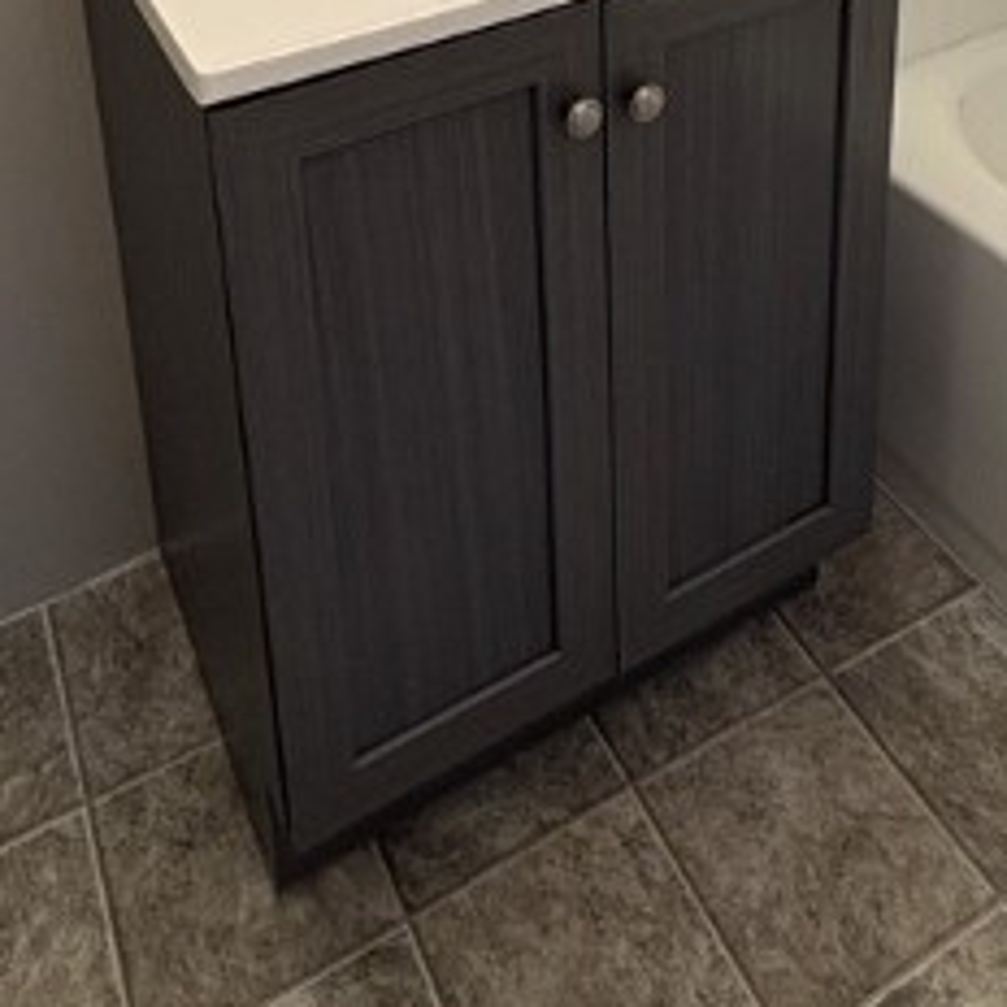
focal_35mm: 41
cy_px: -260
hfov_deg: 40.9
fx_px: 1349
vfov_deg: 32.3
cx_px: 477
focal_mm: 2.22
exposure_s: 1/60
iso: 125
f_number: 2.2
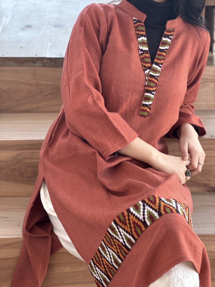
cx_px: 108
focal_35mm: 77
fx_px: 638
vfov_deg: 25.3
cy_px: 144
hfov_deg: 19.1
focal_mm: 9
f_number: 2.8
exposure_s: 1/99
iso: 160
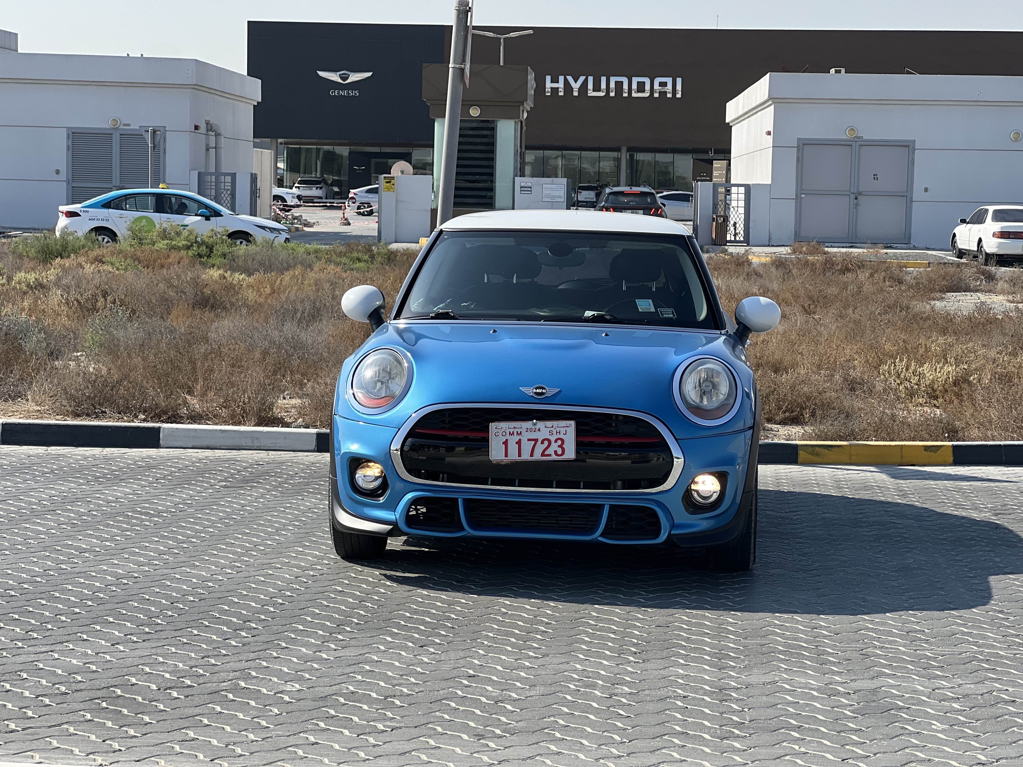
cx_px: 512
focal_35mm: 77
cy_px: 384
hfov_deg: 25.3
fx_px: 2276
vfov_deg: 19.1
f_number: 2.8
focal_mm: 9
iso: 32
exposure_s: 1/536
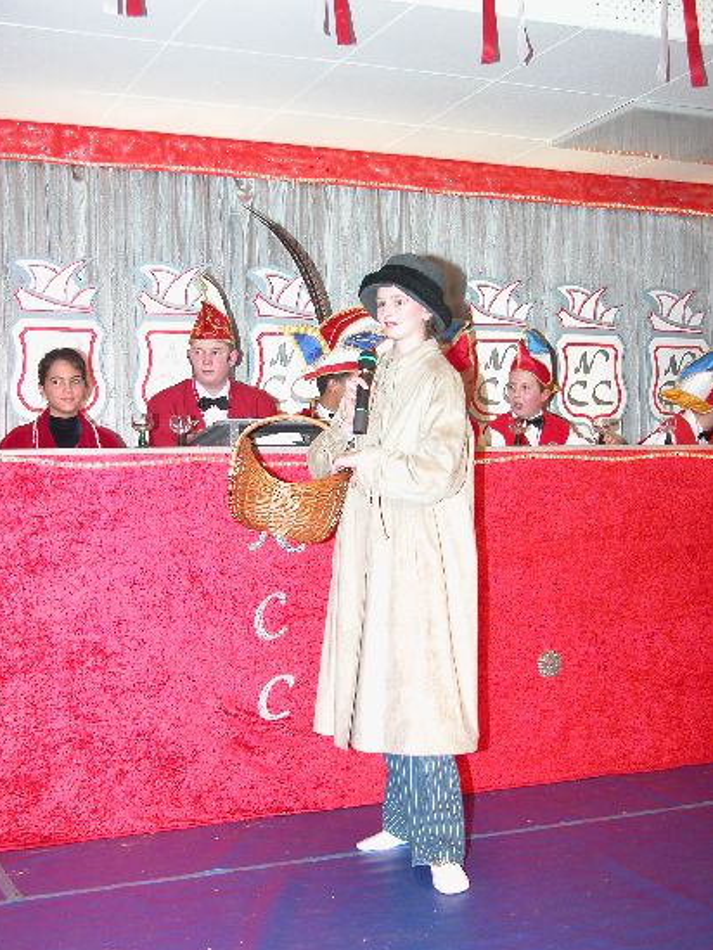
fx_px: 1400
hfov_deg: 28.6
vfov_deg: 37.5
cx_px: 353
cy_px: 469
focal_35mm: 51
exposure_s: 1/60
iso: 200
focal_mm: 12.7
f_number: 3
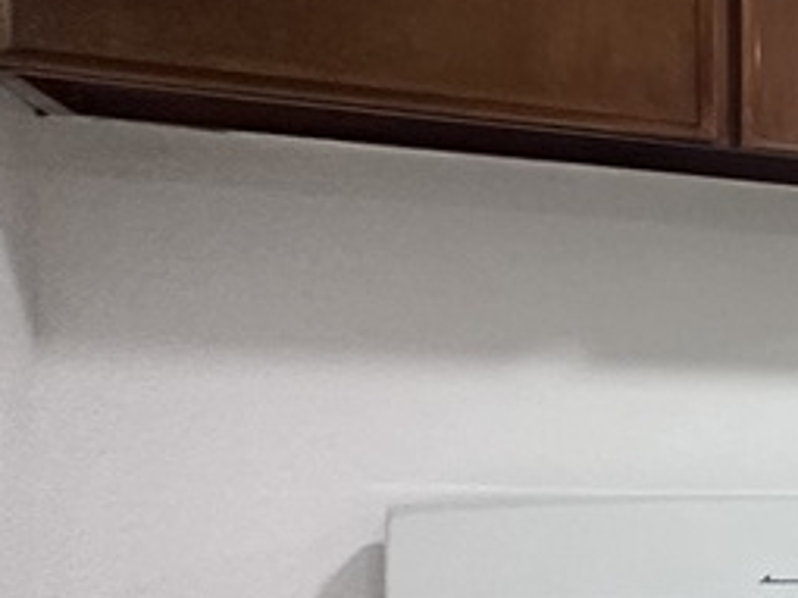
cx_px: 2219
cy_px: 542
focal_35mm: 79
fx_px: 1820
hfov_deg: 12.7
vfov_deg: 18.3
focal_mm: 2.22
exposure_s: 1/120
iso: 250
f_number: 2.2
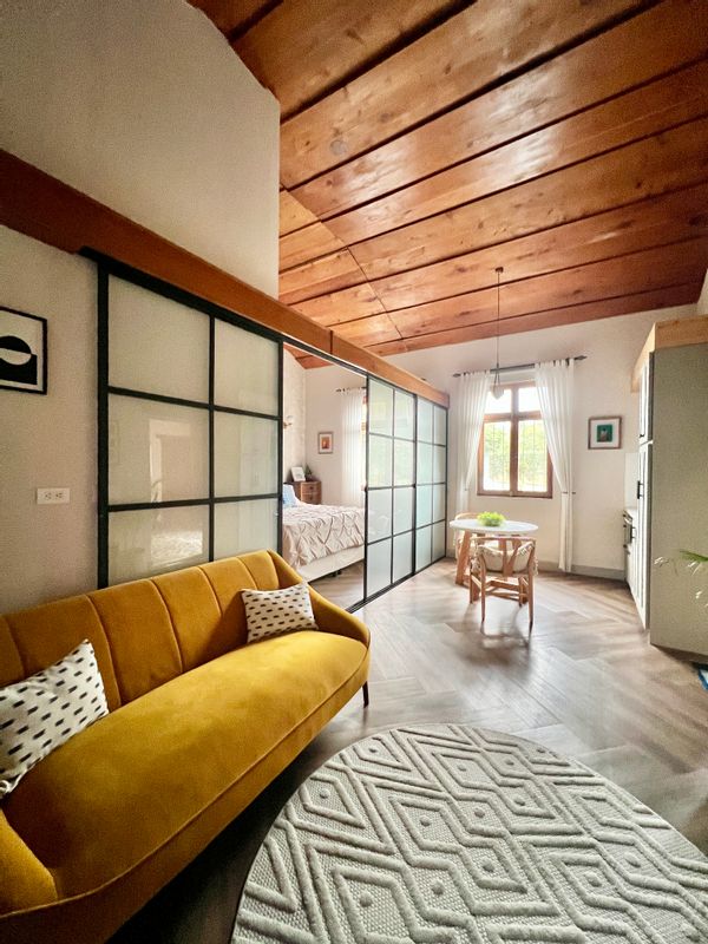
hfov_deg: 89.9
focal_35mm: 13
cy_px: 472
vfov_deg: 106.2
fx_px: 355
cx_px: 354
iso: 400
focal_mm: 1.57
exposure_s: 1/60
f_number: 1.8
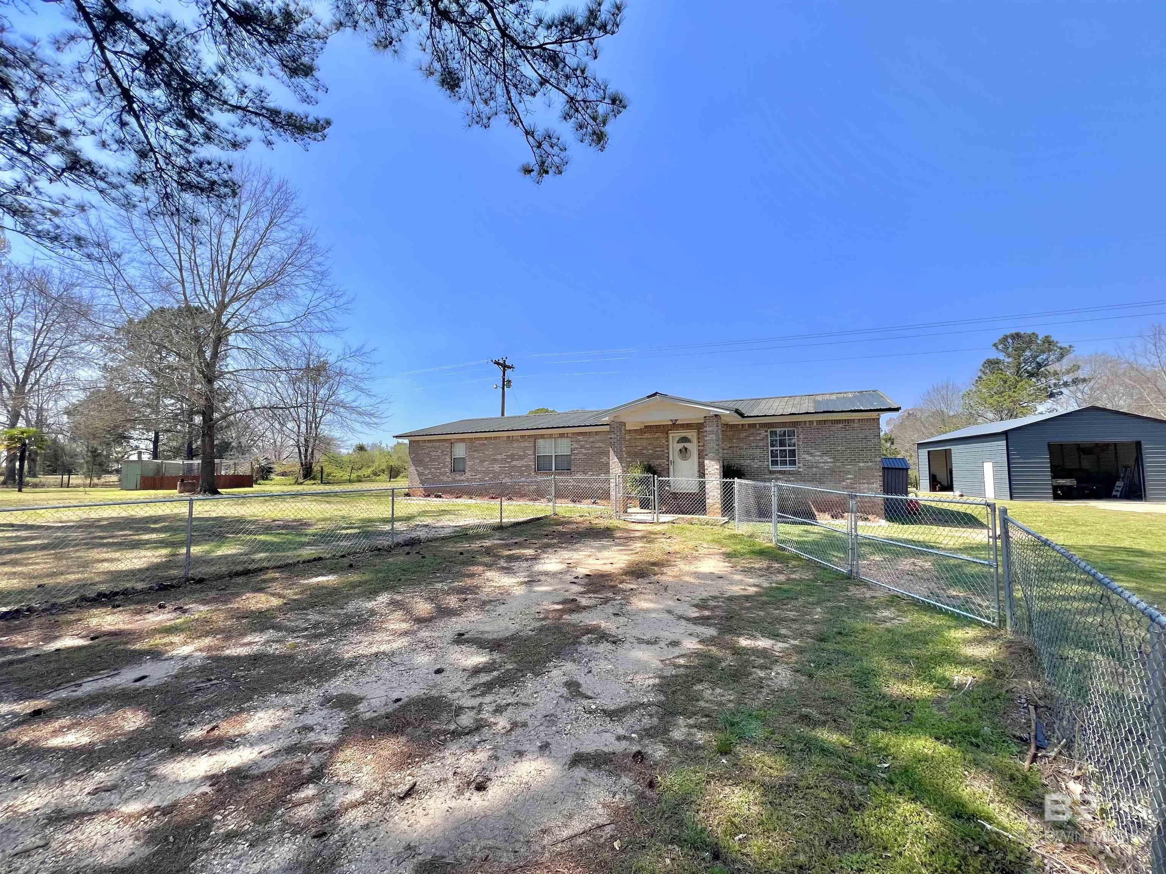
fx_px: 438
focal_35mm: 13
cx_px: 583
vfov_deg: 89.9
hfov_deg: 106.2
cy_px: 437
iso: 32
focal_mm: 1.57
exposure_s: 1/1672
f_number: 1.8
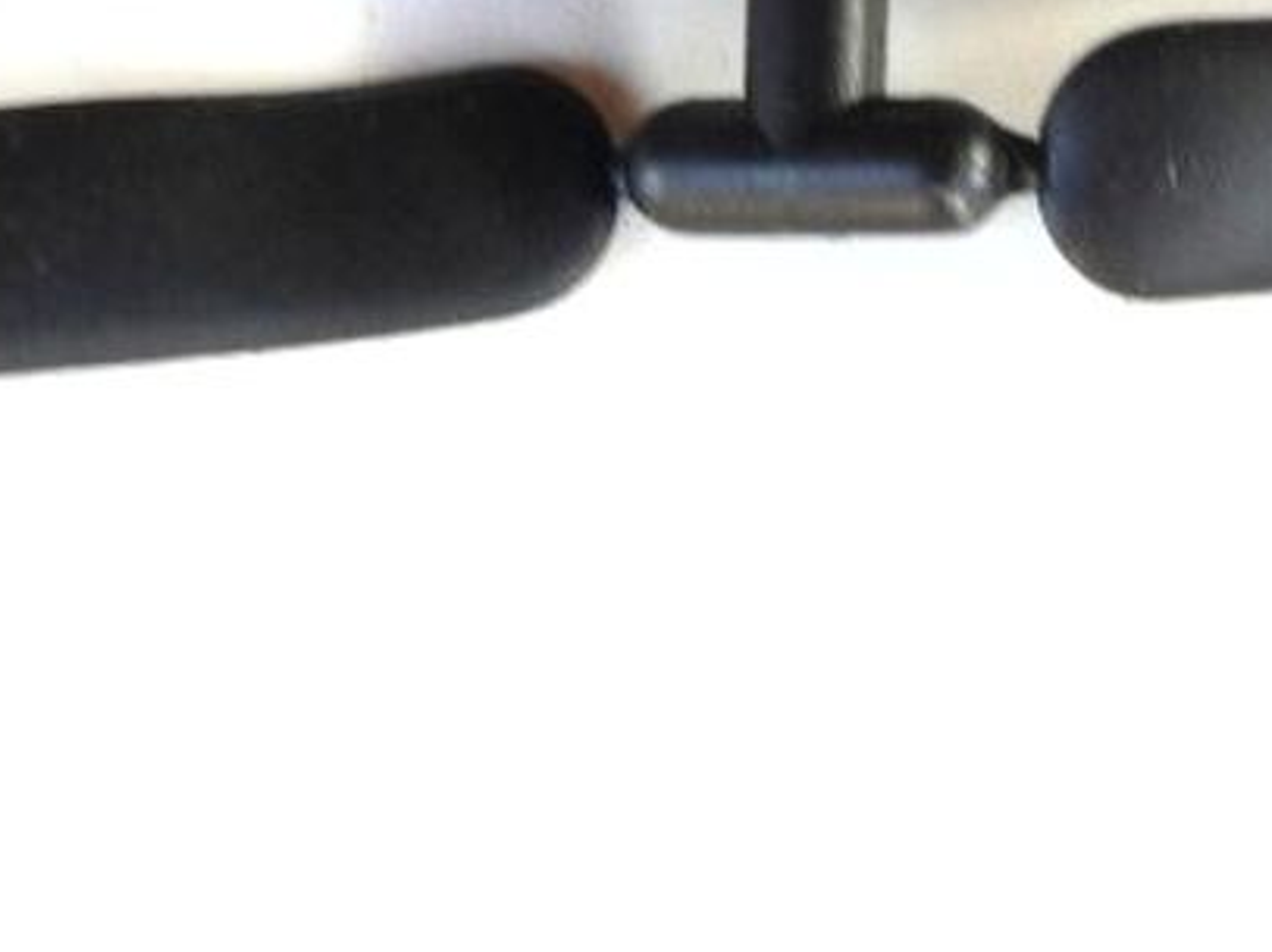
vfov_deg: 20.1
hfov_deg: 27.3
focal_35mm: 71
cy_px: 25
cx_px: 808
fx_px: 2607
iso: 80
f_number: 4
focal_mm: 6
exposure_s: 1/50
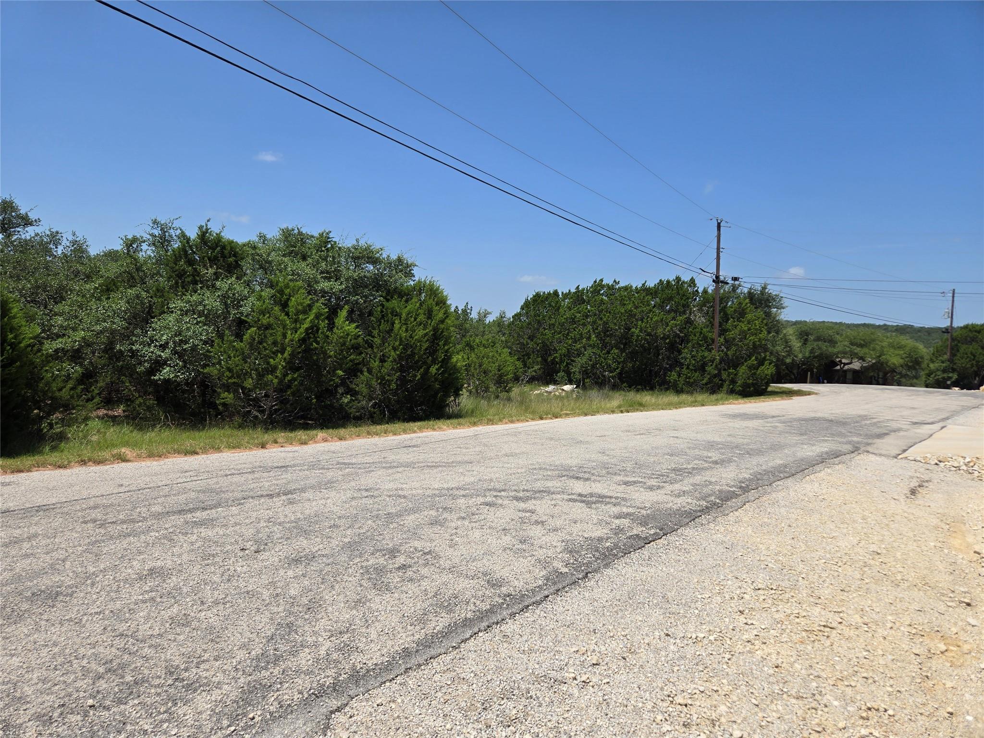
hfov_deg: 73.9
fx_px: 654
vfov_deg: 58.9
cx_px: 492
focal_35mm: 23
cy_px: 369
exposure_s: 1/2897
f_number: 1.8
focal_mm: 5.4
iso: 25
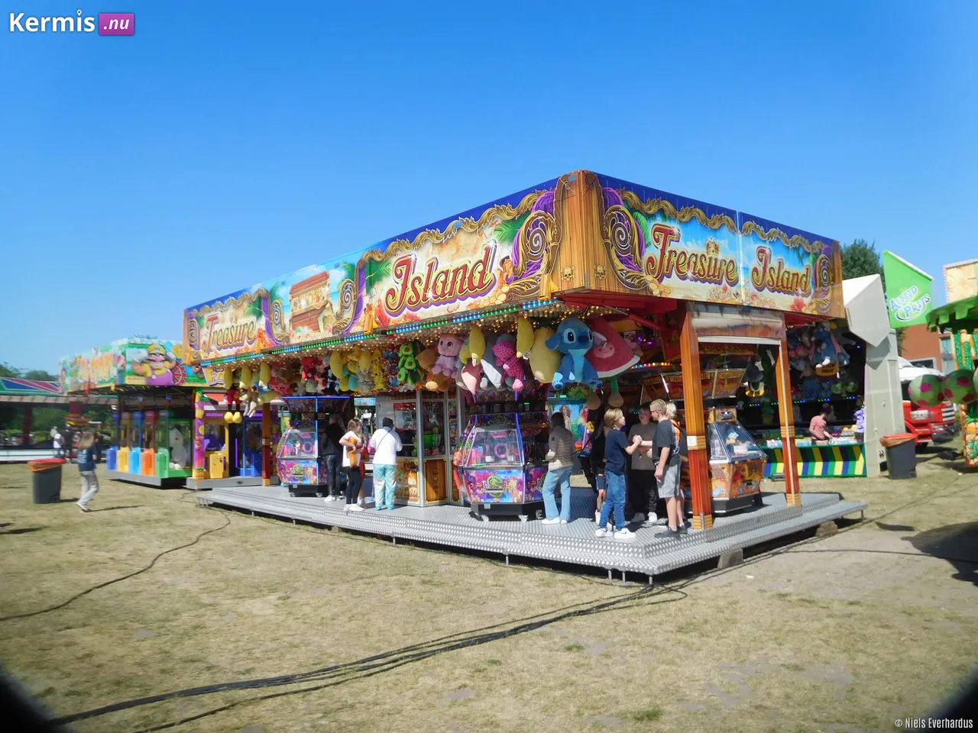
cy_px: 366
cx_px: 489
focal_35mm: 25
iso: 125
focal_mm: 4.5
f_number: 6.8
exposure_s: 1/400
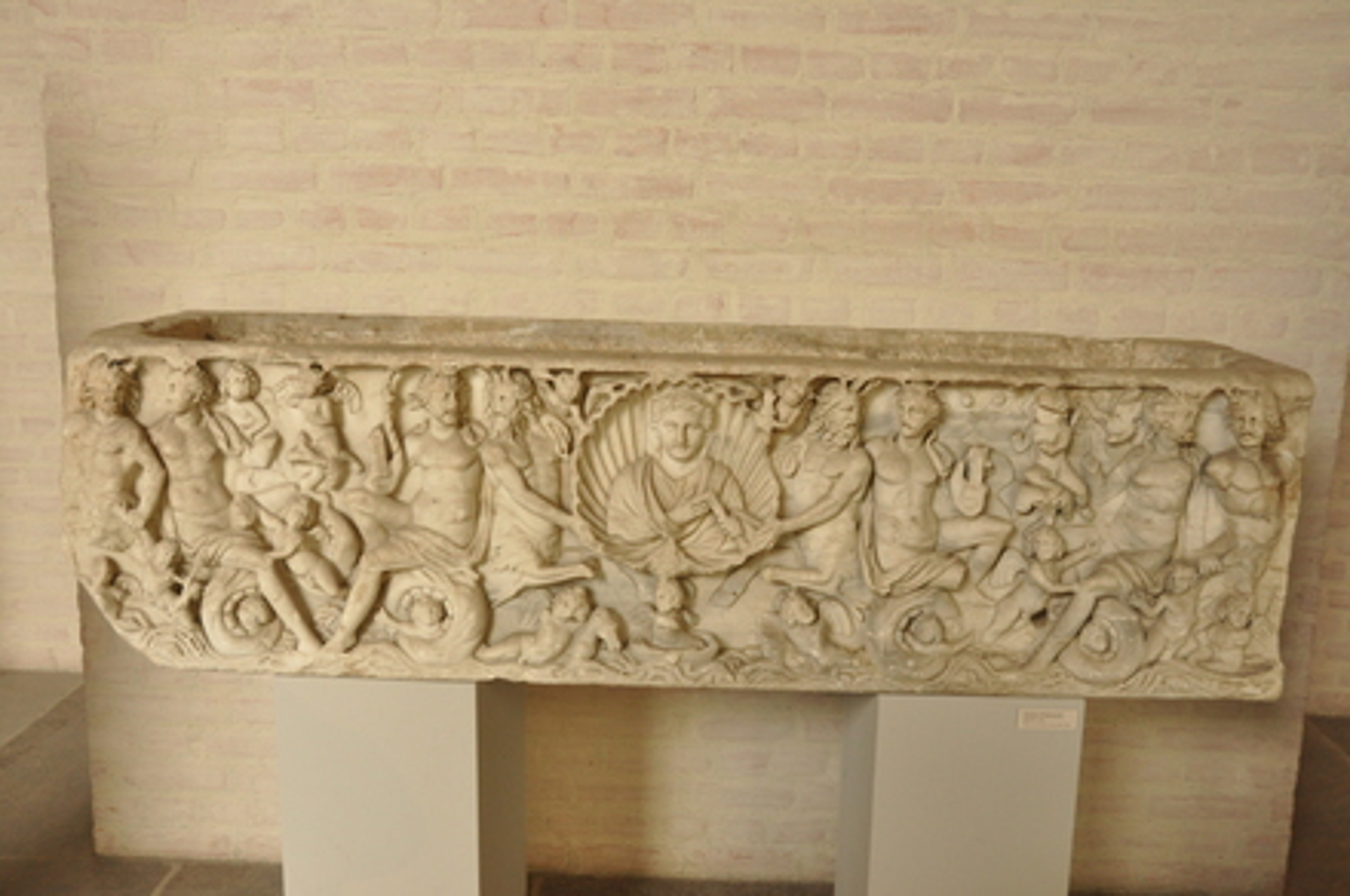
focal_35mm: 36
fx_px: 1348
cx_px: 675
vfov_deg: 36.8
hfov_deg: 53.2
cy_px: 448
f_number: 4.5
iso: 1000
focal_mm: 24
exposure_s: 1/80
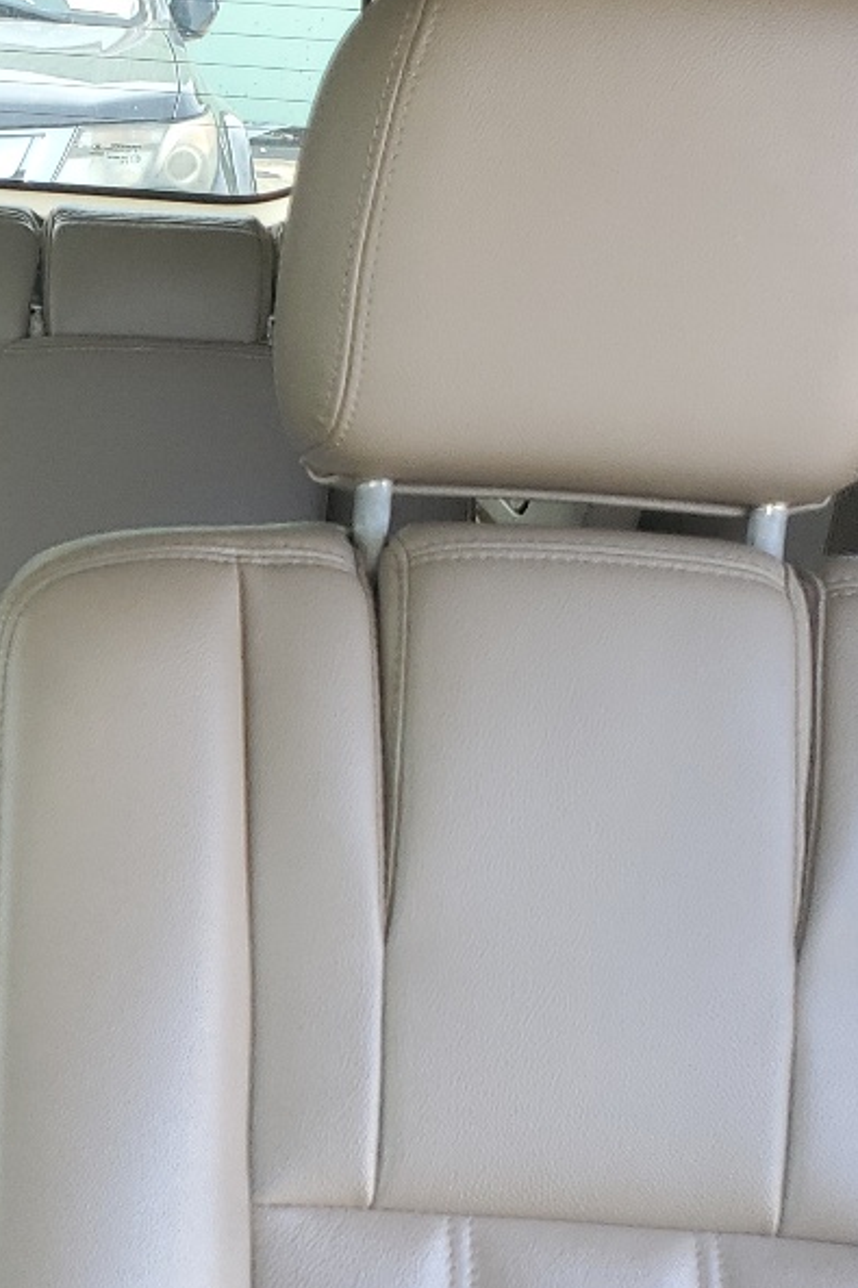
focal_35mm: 73
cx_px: -319
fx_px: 2611
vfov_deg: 27.6
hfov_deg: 17.3
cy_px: 851
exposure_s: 1/120
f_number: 1.5
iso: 52
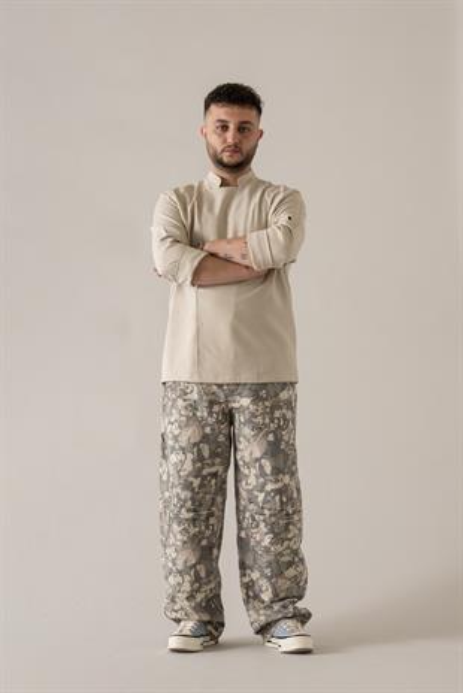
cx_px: 232
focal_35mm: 112
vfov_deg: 18.2
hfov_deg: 12.3
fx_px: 2157
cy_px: 346
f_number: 11
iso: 320
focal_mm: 112
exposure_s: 1/160
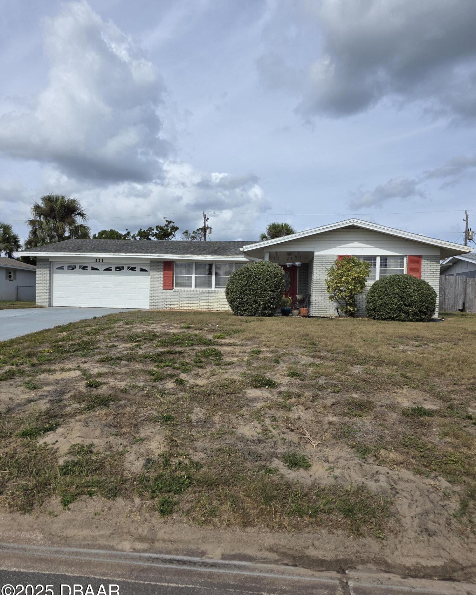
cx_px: 238
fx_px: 423
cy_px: 302
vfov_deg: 70.3
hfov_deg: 58.8
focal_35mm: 24
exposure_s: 1/7944
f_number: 1.7
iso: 64
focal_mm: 6.3
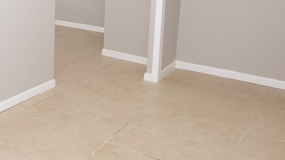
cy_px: -2
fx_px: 370
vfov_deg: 23.3
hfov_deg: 40.2
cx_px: 52
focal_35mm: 49
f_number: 6.3
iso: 500
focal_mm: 16
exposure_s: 1/100
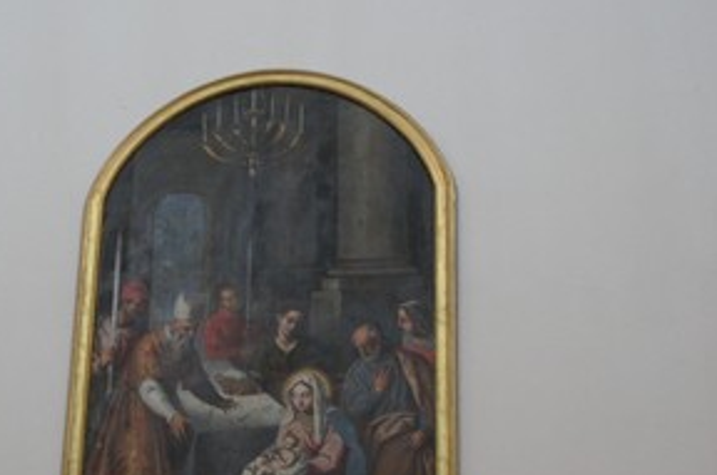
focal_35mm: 84
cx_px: 301
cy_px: 332
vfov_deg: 16.2
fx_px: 1666
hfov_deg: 24.3
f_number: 4.5
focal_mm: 35
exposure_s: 1/50
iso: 1600
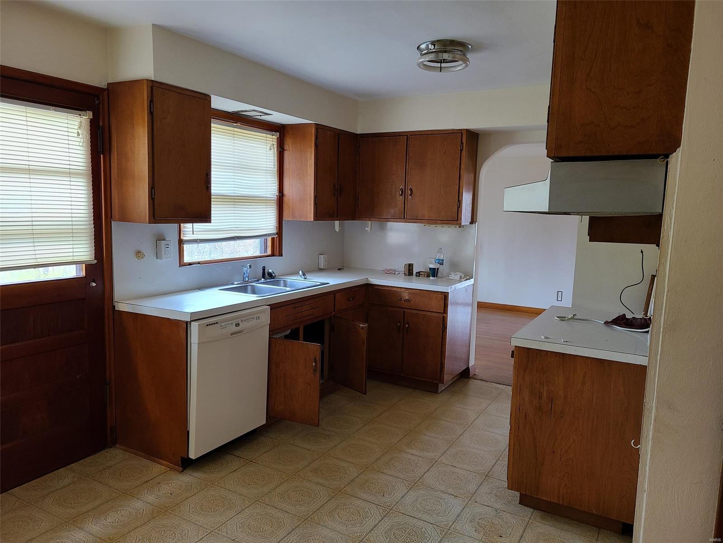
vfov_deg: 53.1
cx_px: 362
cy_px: 272
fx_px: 543
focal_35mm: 26
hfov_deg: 67.3
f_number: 1.8
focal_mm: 5.4
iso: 125
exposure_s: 1/59
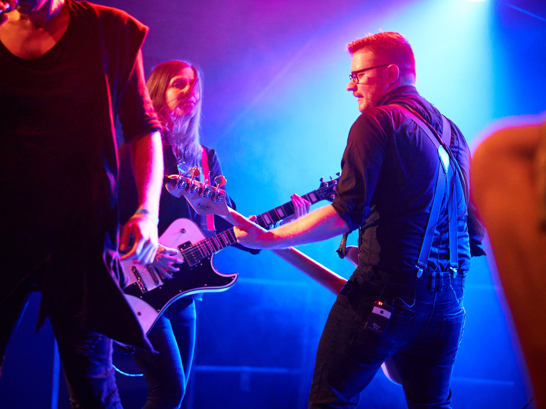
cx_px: 246
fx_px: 1893
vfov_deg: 12.3
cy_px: 206
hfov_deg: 16.4
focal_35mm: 120
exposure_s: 1/200
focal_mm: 110
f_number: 2.8
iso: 3200
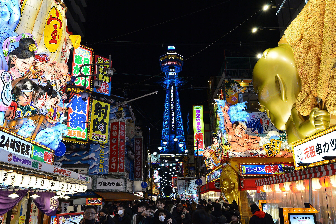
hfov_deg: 58.7
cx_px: 168
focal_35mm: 32
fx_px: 298
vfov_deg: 41.1
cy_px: 112
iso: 1600
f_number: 7.1
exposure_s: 1/80
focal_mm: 32
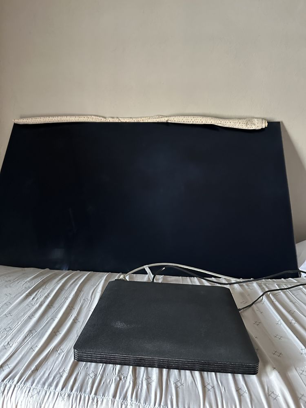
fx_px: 283
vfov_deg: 71.6
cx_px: 153
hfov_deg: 56.8
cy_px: 204
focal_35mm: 24
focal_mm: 6.86
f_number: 1.78
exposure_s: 1/51
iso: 1000
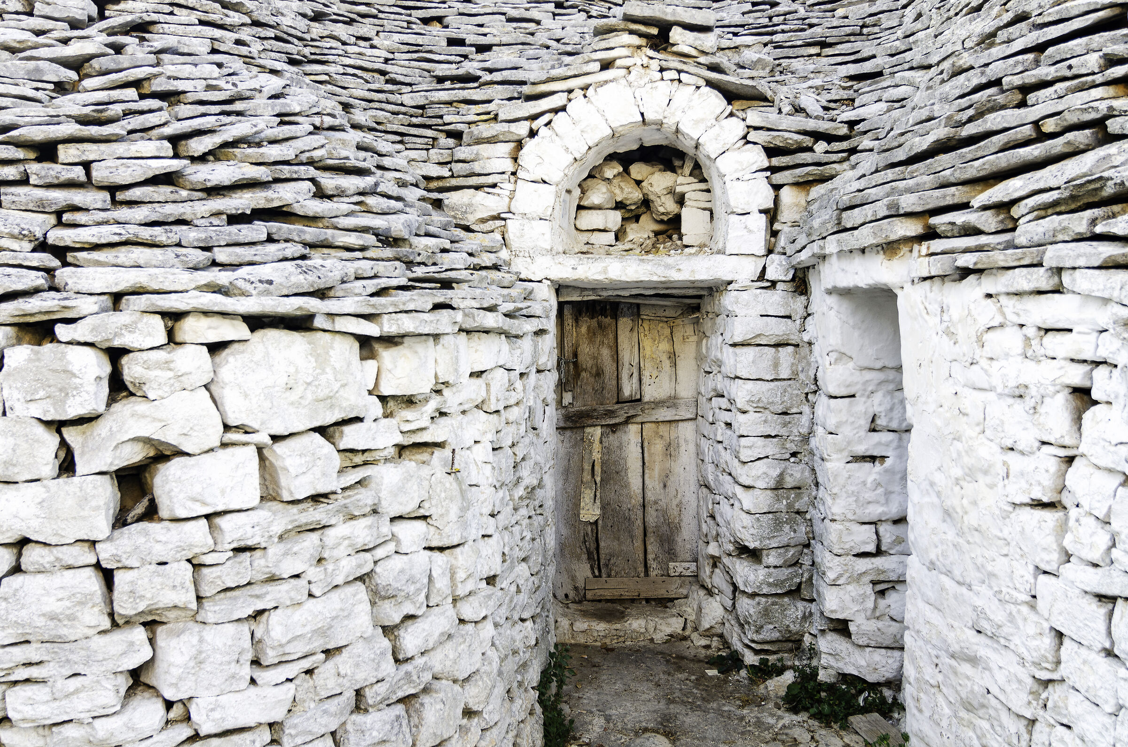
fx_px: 1032
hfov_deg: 57.3
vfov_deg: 39.8
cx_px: 564
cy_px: 374
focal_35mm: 33
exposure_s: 1/30
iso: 100
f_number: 5.6
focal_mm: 22
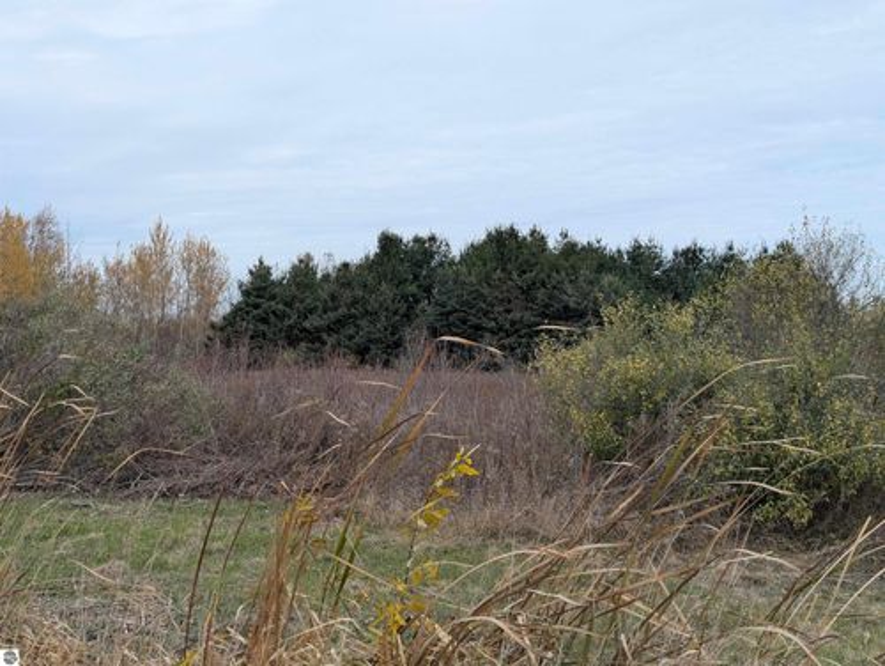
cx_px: 442
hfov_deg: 39.6
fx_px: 1228
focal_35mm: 48
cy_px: 333
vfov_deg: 30.3
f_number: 1.85
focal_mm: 6.81
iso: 46
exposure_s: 1/808
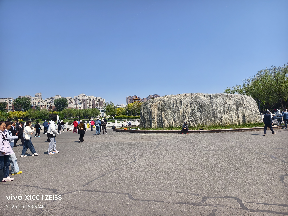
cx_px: 144
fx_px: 191
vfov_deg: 58.9
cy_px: 108
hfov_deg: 73.9
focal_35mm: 23
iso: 72
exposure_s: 1/2381
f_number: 1.57
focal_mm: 5.6
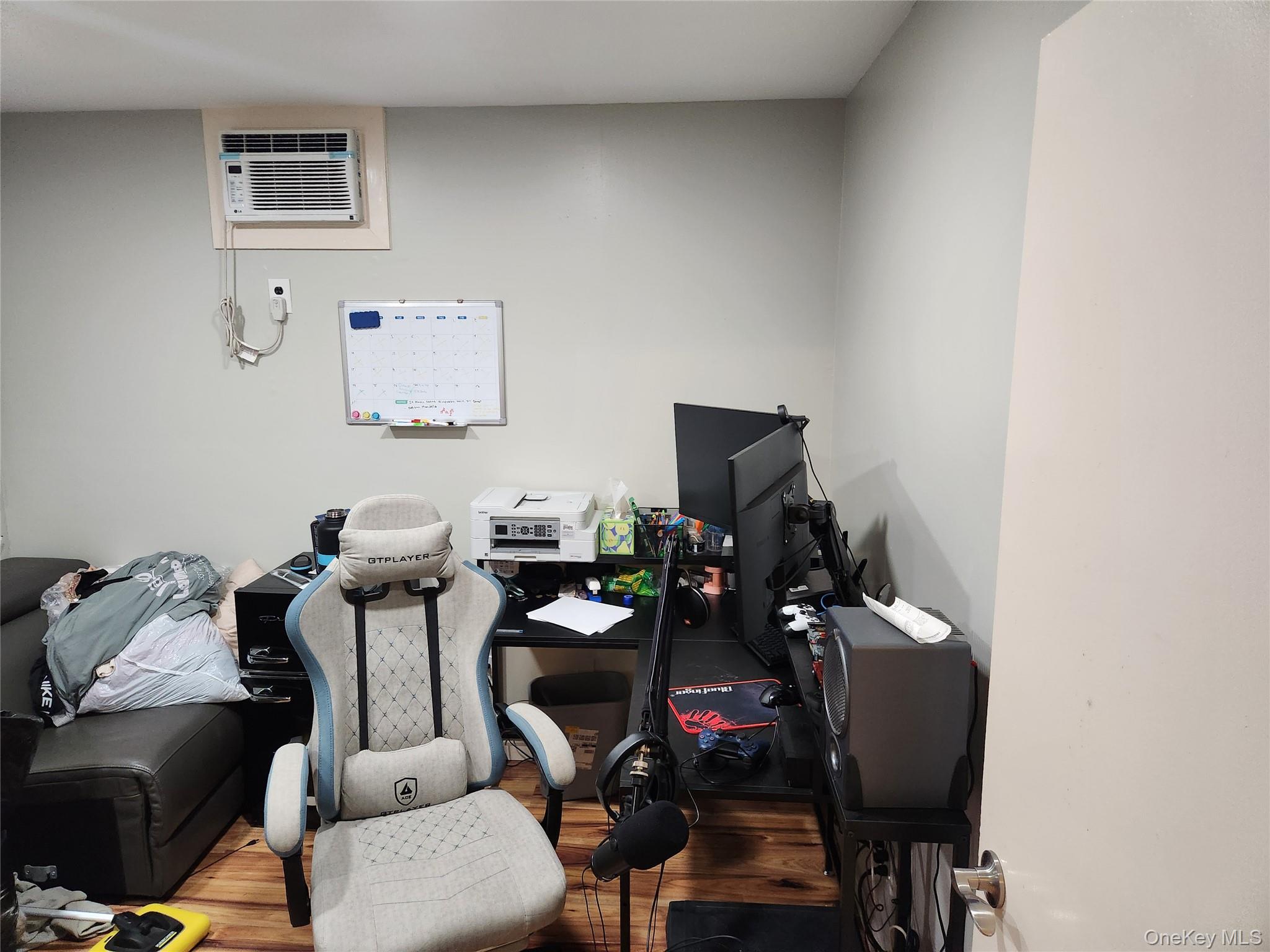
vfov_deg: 58.9
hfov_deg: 73.9
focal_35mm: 23
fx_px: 844
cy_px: 476
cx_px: 635
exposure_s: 1/120
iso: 500
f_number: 1.8
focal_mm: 5.4
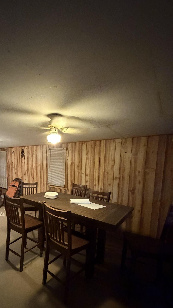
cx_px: 38
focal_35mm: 18
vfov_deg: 92.1
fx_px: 147
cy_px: 176
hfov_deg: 57.1
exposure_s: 1/30
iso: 1250
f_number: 2.2
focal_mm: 2.22
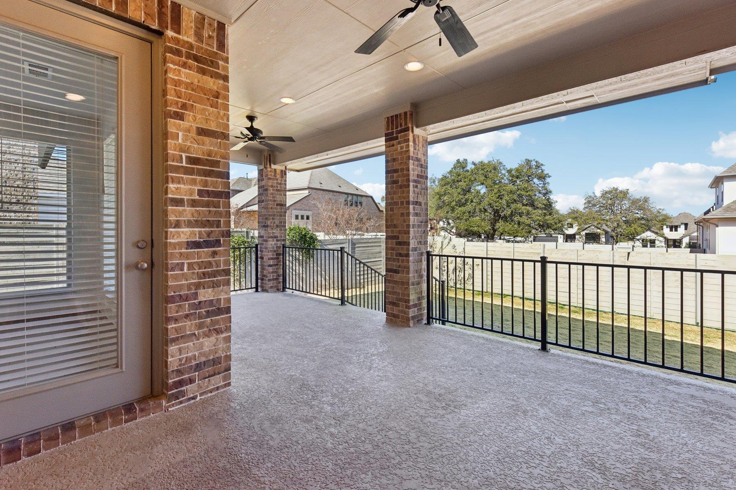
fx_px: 327
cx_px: 365
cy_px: 232
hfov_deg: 96.7
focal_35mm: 16
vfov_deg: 73.7
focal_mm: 14
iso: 800
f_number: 8
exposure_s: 1/640
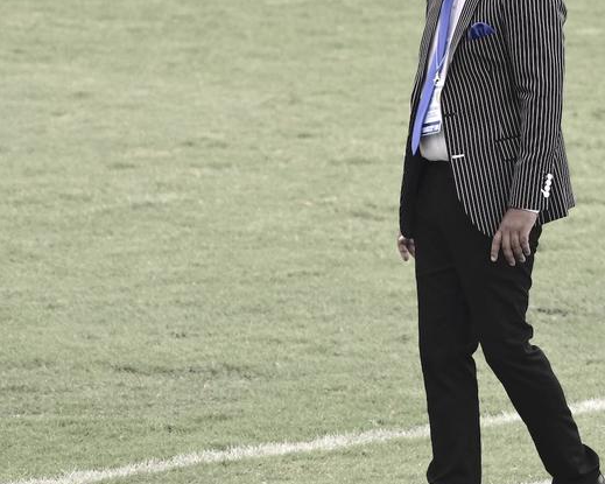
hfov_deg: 2.1
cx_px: 416
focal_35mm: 944
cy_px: 205
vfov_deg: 1.6
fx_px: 16900
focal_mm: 370
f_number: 5.6
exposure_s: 1/1600
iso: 1600
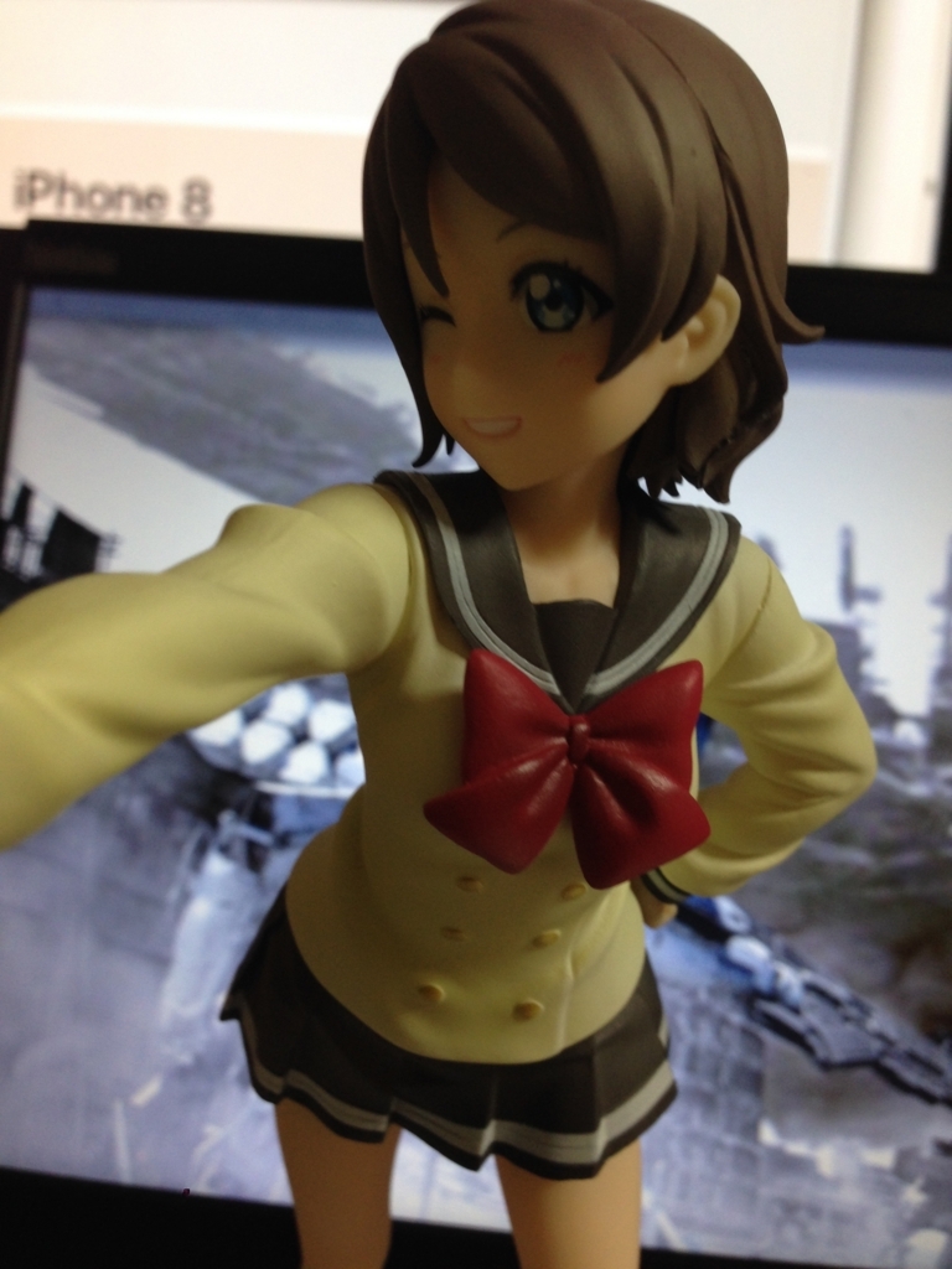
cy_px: 634
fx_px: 1210
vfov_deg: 55.4
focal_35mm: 33
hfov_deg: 42.9
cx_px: 476
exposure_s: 1/20
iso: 80
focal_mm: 4.12
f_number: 2.4
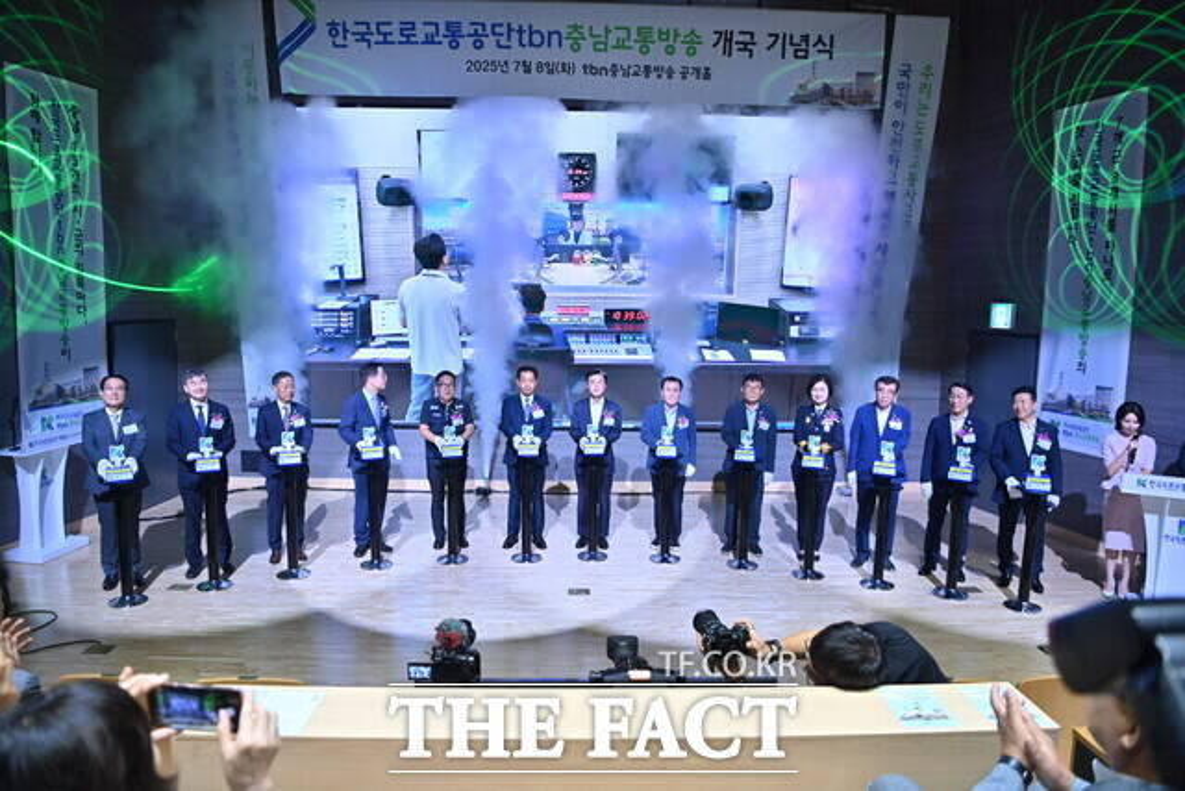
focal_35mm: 24
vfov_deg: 53.2
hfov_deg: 73.7
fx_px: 790
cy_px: 396
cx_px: 592
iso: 1250
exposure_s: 1/400
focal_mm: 24
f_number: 2.8
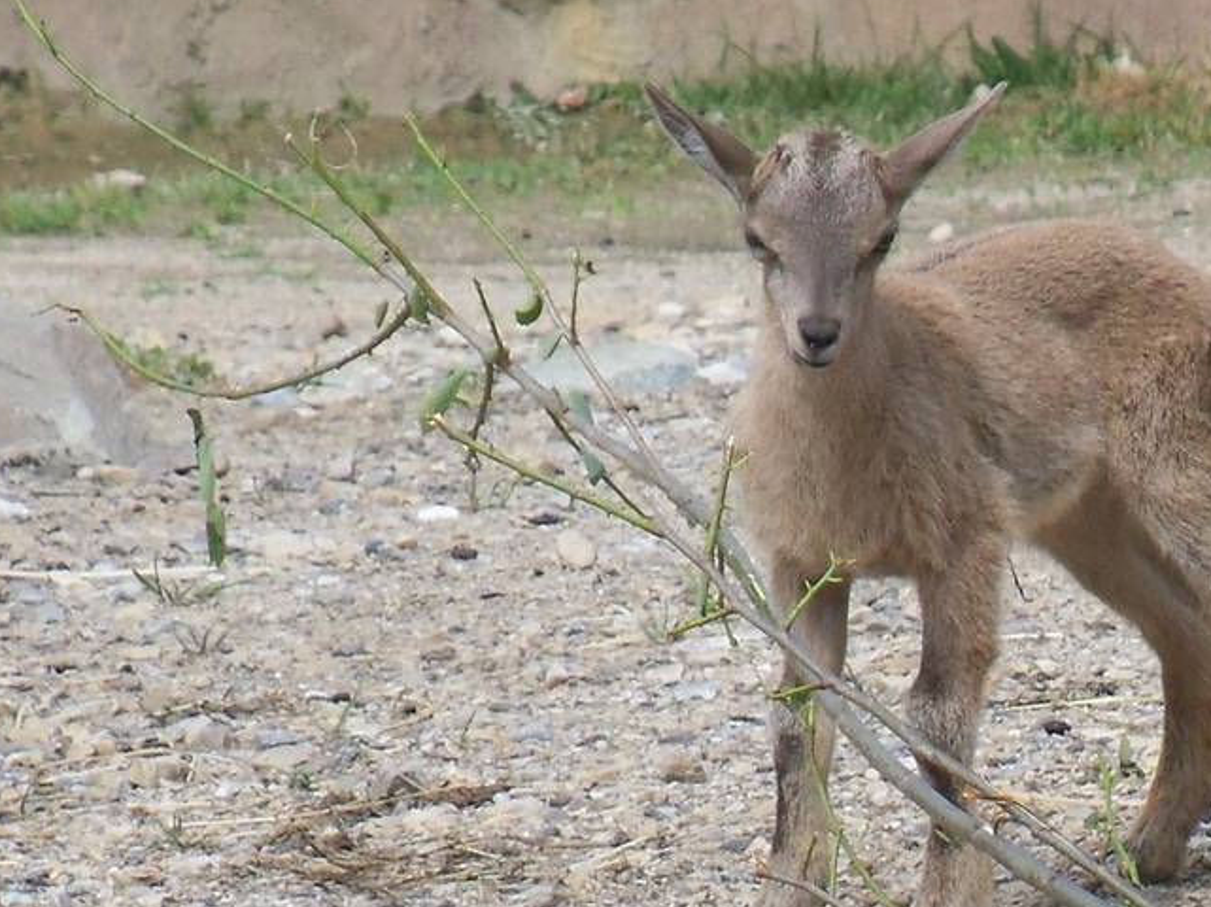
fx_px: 21573
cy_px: 635
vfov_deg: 2.4
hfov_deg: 3.2
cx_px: 1098
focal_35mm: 617
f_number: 4.4
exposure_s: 1/1000
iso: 200
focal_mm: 43.8
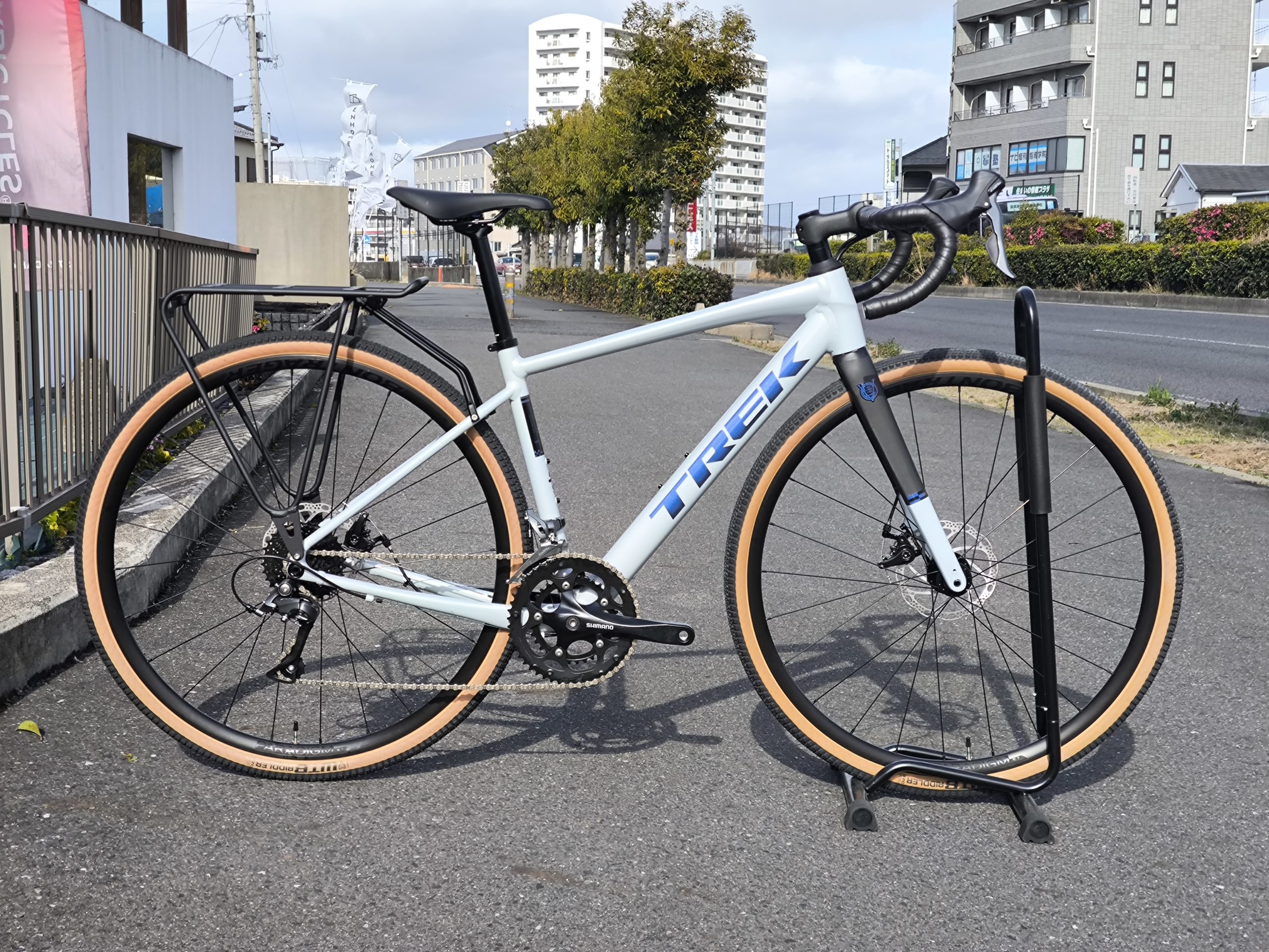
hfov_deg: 38.2
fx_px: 1833
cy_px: 476
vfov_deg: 29.1
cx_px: 634
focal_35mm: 50
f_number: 1.9
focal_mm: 7.1
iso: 50
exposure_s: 1/829
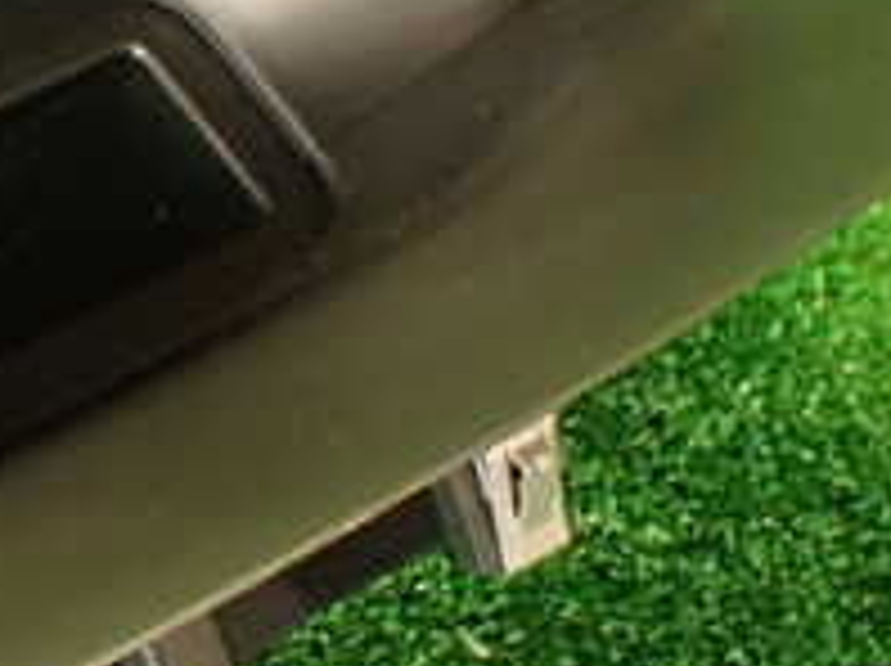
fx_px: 2339
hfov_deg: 20.1
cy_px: 450
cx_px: -194
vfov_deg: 16.2
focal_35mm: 91
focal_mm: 5.4
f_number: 2.3
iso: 500
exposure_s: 1/30
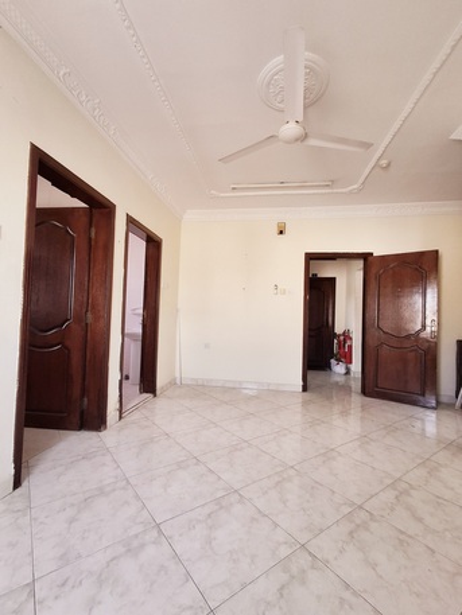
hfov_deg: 78.1
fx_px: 285
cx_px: 231
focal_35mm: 16
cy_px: 308
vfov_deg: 94.5
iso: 100
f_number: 2.2
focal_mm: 1.64
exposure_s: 1/40
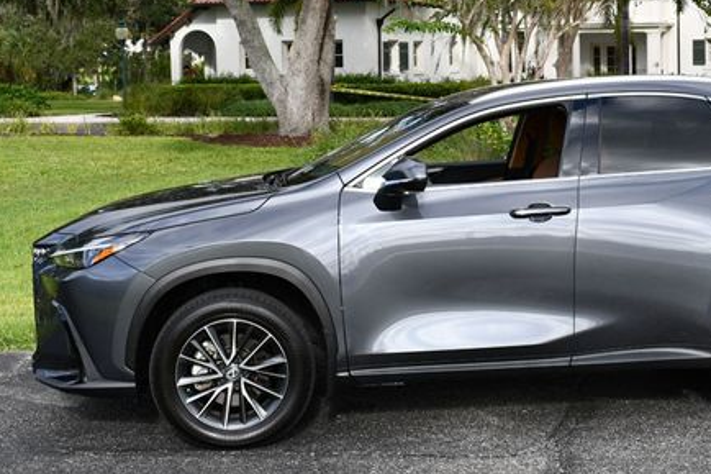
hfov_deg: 30.7
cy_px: 184
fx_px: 1283
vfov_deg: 20.9
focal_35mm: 65
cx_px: 487
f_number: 8
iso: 200
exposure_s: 1/250
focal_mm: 22
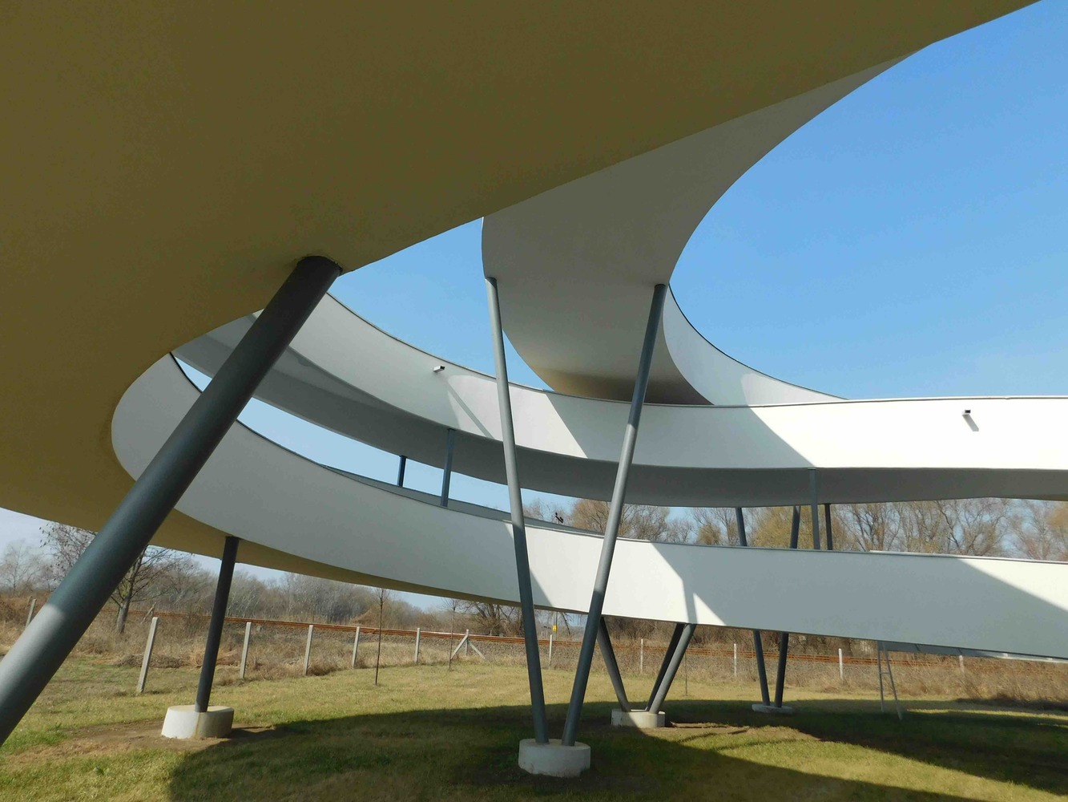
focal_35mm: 23
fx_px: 710
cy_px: 401
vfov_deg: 58.9
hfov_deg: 73.9
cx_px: 534
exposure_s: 1/500
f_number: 6
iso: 125
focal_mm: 4
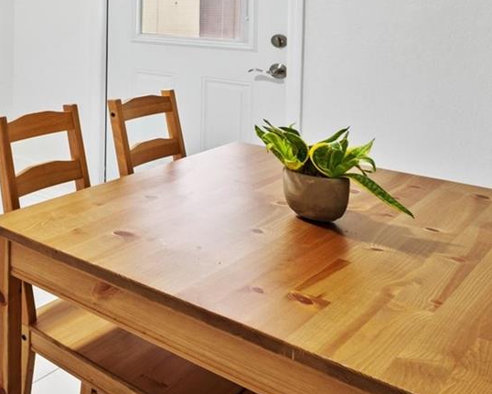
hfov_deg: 31.5
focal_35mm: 39
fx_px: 568
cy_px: 11
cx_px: -195
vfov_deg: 35.1
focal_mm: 14
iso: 200
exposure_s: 1/2
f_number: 8
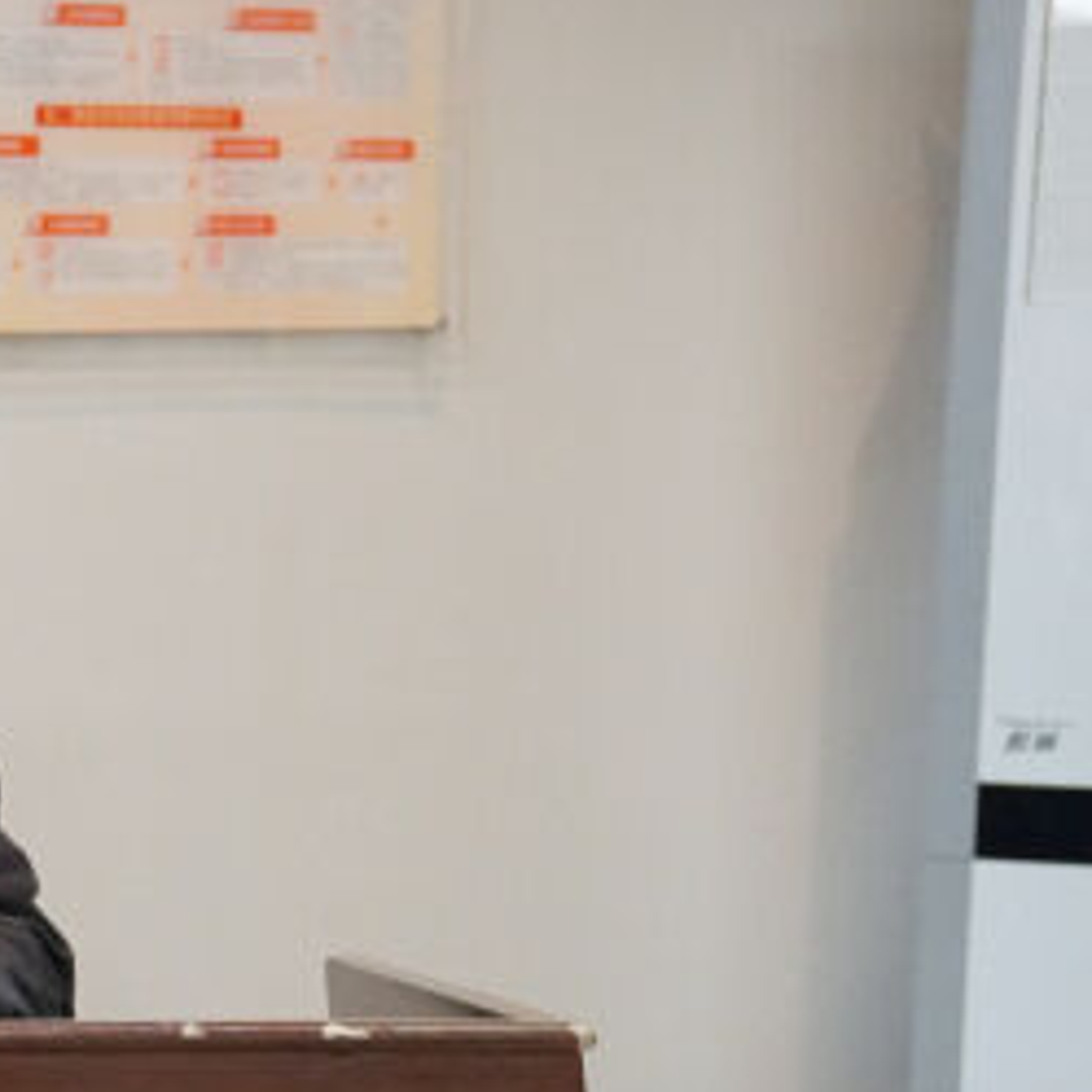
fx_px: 3569
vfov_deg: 17.2
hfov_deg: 16.0
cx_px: -517
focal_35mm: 100
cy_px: 947
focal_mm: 26
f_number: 4
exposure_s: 1/160
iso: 6400
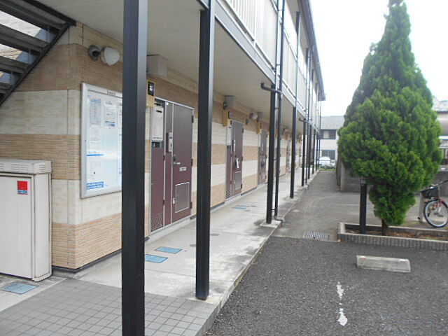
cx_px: 224
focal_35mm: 26
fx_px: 336
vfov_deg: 53.1
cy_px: 168
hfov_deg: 67.3
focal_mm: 4.6
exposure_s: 1/250
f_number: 3.2
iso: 80
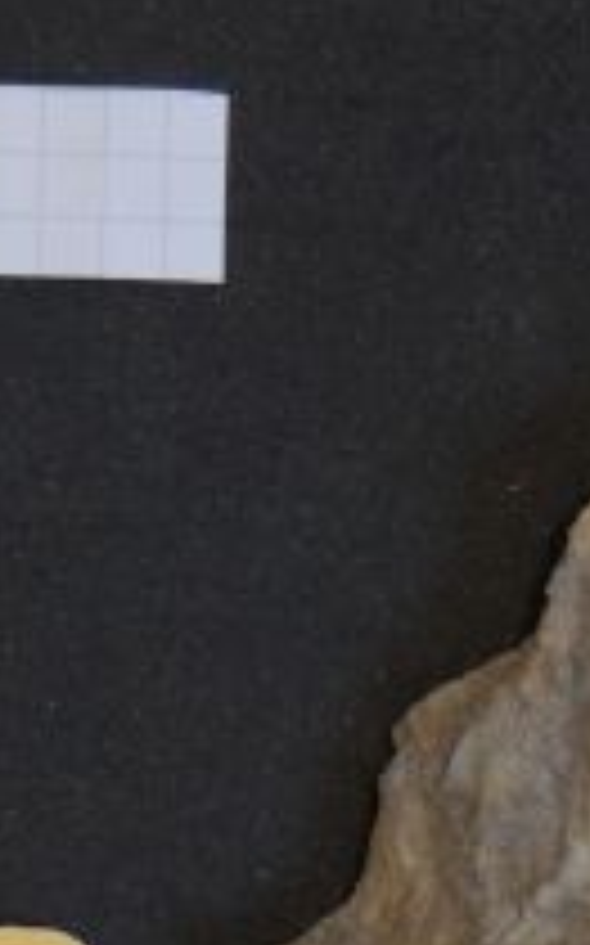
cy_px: 1062
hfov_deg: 3.9
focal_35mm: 340
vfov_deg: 6.2
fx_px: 8759
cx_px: 320
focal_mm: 18.7
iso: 400
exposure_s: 1/30
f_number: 4.2
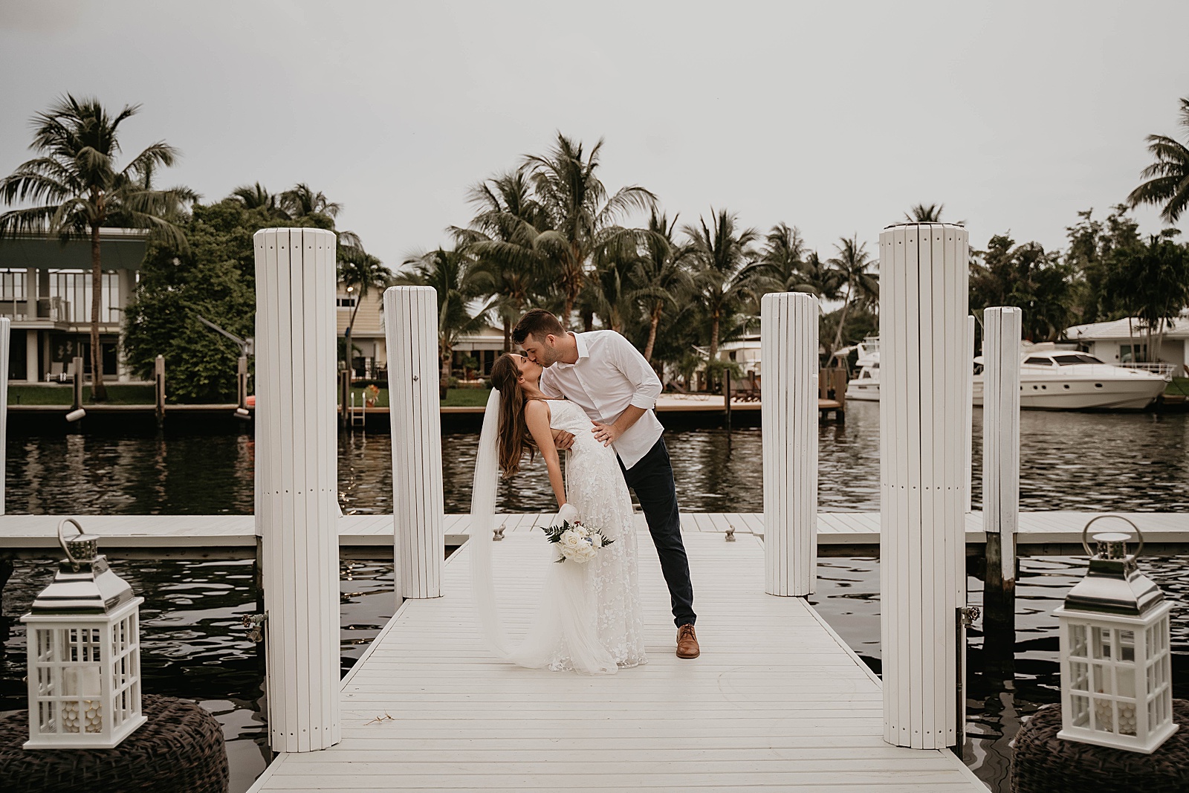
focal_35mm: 39
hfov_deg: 49.5
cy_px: 396
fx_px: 1288
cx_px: 594
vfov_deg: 34.2
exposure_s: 1/500
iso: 320
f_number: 2.8
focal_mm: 39
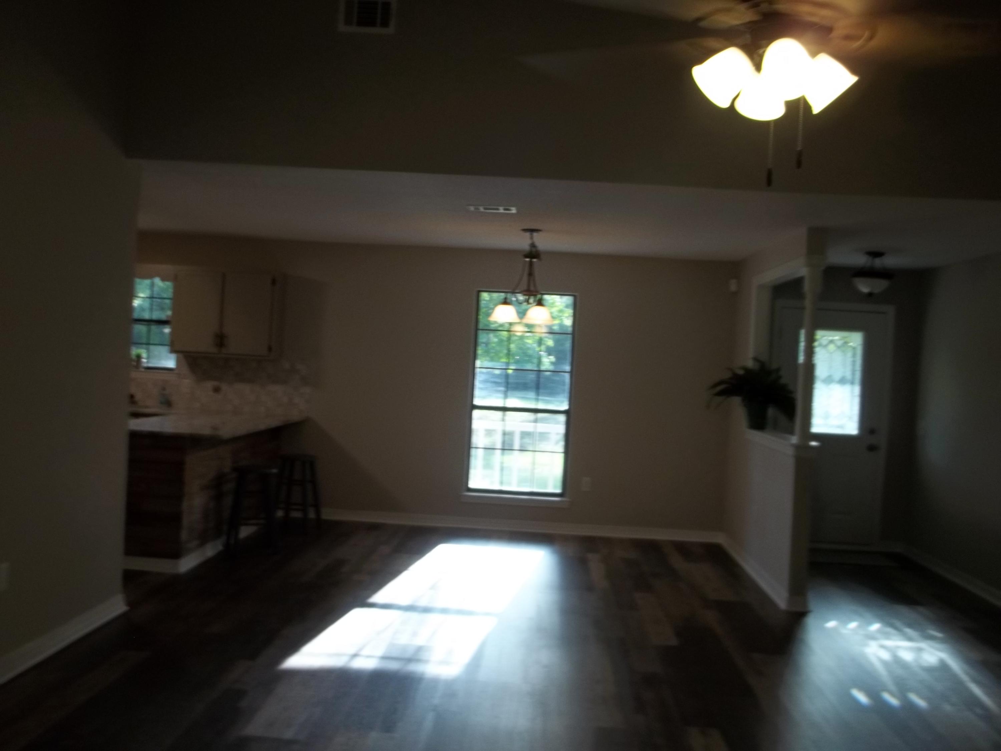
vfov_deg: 42.9
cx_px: 500
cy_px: 376
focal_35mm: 33
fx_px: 954
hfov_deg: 55.4
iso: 64
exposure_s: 1/40
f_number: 3.3
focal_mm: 5.9
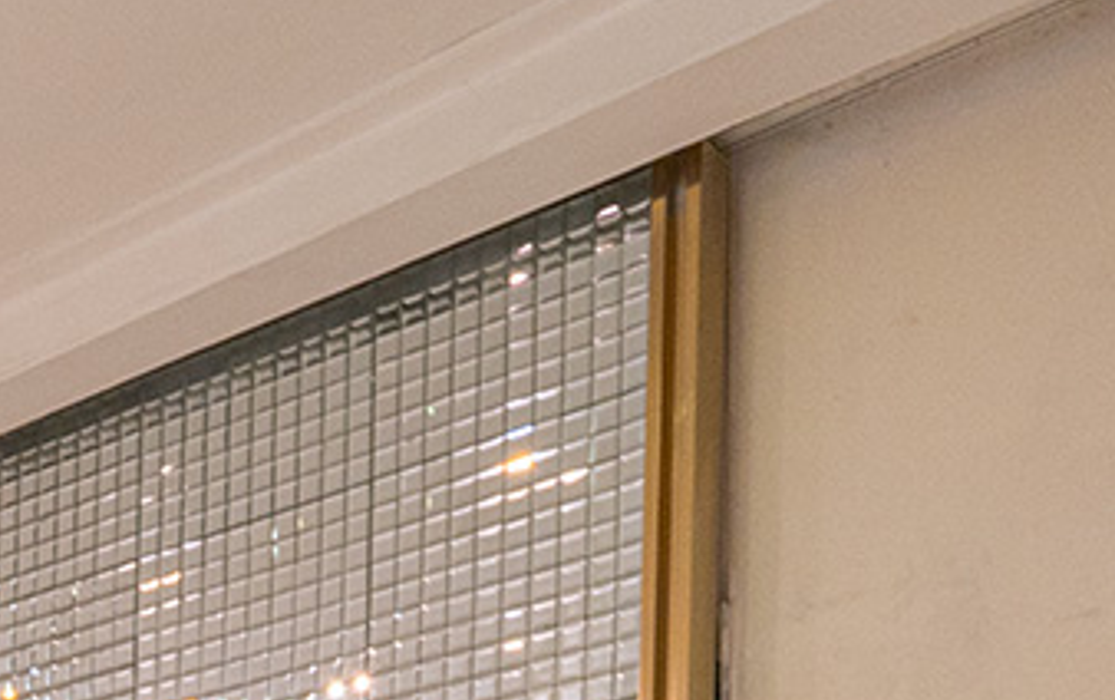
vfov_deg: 14.2
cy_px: 1471
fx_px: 2251
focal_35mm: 74
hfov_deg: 23.8
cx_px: -402
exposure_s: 1/2.5
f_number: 10
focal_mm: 12
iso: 200
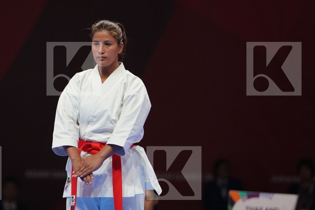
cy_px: 173
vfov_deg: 3.5
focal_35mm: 396
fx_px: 3465
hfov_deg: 5.2
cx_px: 74
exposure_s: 1/500
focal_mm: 235
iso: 1600
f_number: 4
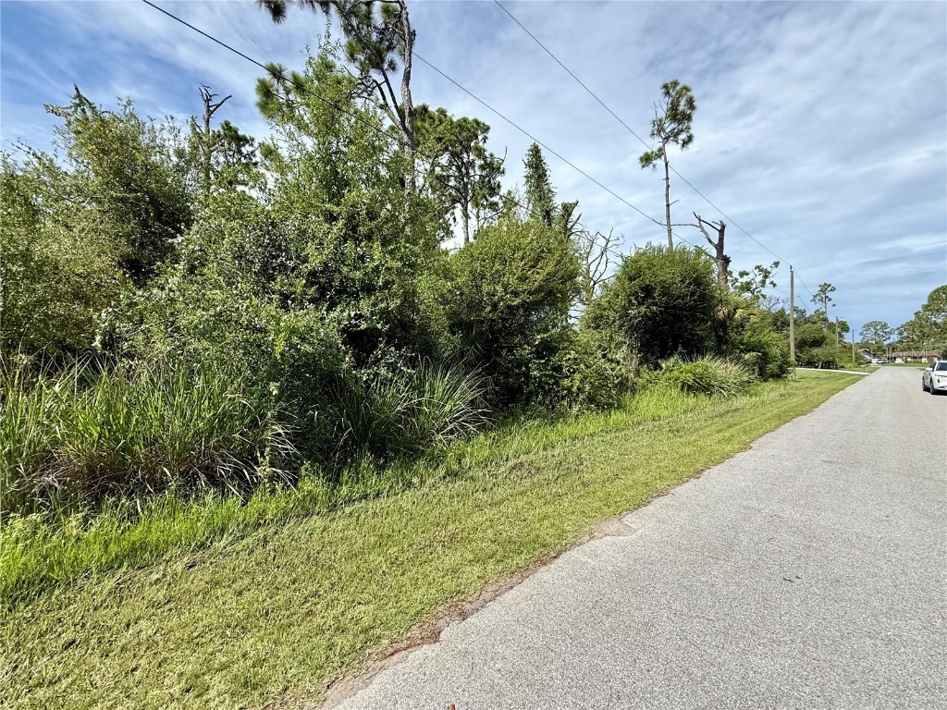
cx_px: 474
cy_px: 355
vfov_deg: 85.7
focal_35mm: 14
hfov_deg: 102.1
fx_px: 383
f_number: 2.2
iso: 64
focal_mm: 2.22
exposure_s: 1/1211
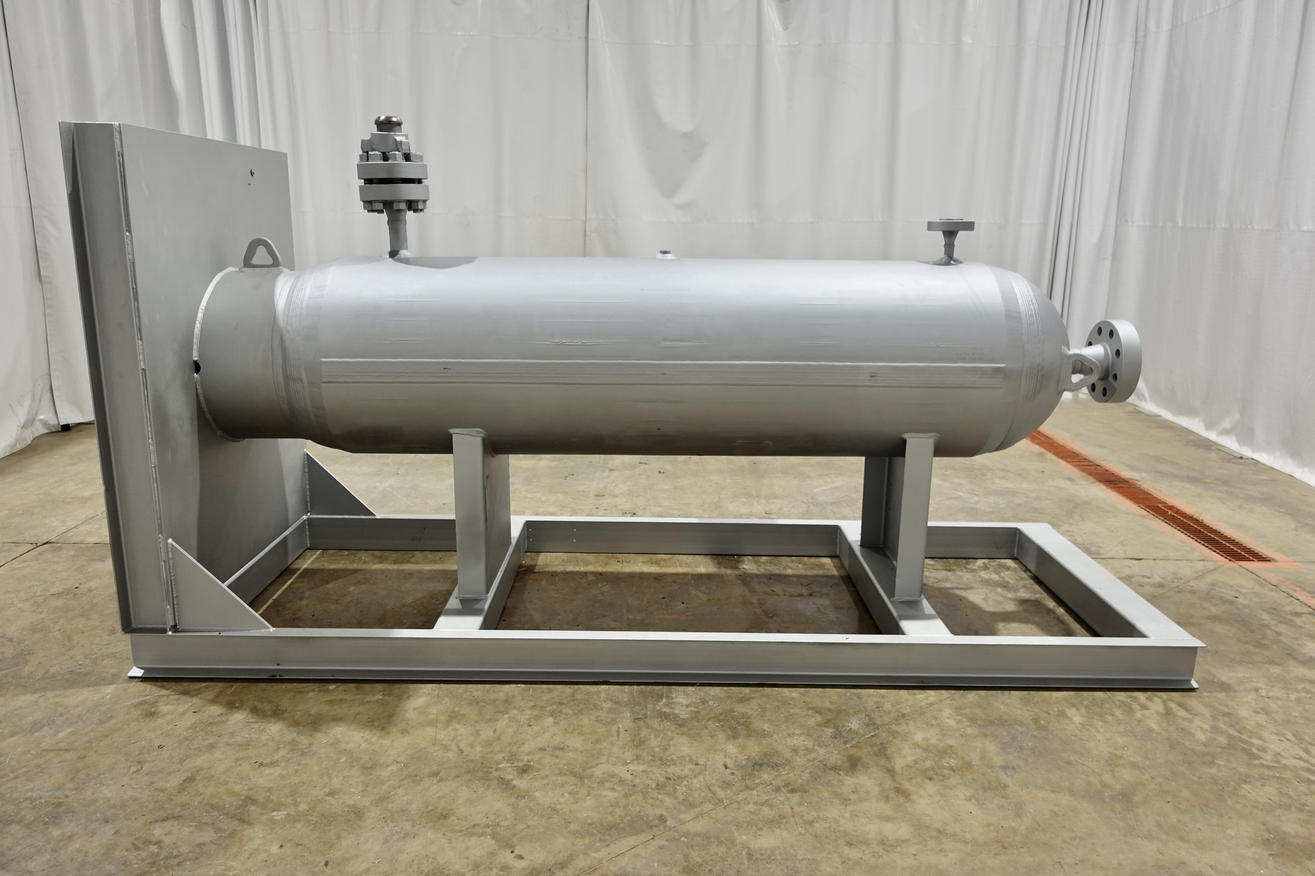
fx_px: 877
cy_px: 438
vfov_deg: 53.1
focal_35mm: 24
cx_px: 658
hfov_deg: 73.7
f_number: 2
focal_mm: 9.4
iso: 125
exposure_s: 1/30
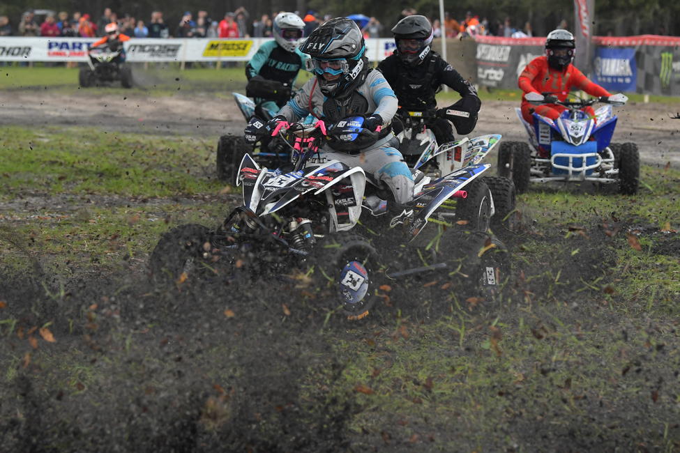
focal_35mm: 142
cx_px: 340
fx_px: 2691
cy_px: 226
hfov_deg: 14.4
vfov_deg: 9.6
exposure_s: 1/1000
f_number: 4
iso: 1600
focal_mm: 95
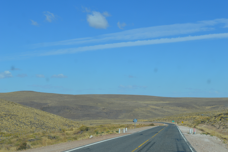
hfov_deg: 26.0
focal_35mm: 78
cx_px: 114
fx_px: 494
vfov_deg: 17.5
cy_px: 76
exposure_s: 1/320
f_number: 9
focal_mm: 52
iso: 100
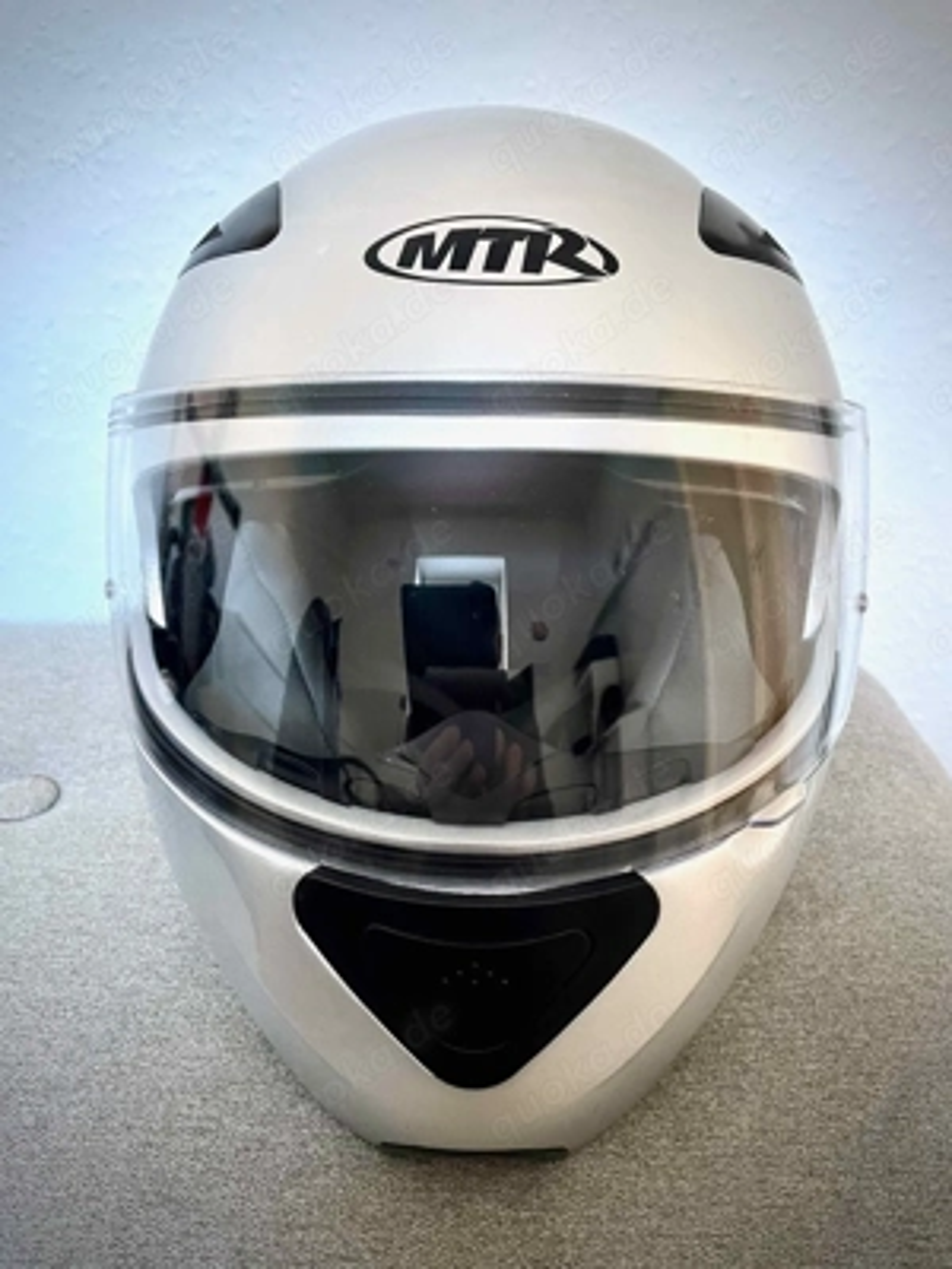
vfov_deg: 67.3
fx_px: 953
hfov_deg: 53.1
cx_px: 476
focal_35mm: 26
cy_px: 634
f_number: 1.6
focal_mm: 4.2
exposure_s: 1/60
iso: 250
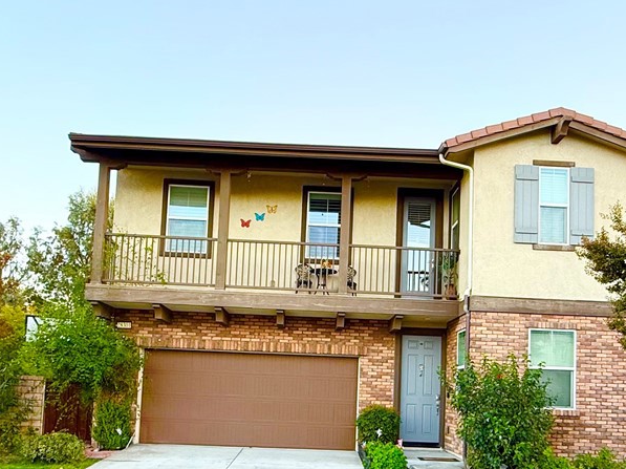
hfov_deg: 71.6
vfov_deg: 56.3
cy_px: 285
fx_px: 434
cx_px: 296
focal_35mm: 24
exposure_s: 1/99
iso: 80
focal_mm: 2.22
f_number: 2.2
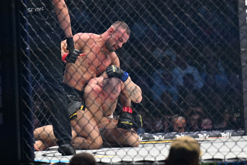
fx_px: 2058
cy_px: 82
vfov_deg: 4.6
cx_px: 124
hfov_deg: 6.9
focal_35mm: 300
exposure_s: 1/2000
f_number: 4
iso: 5000
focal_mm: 200
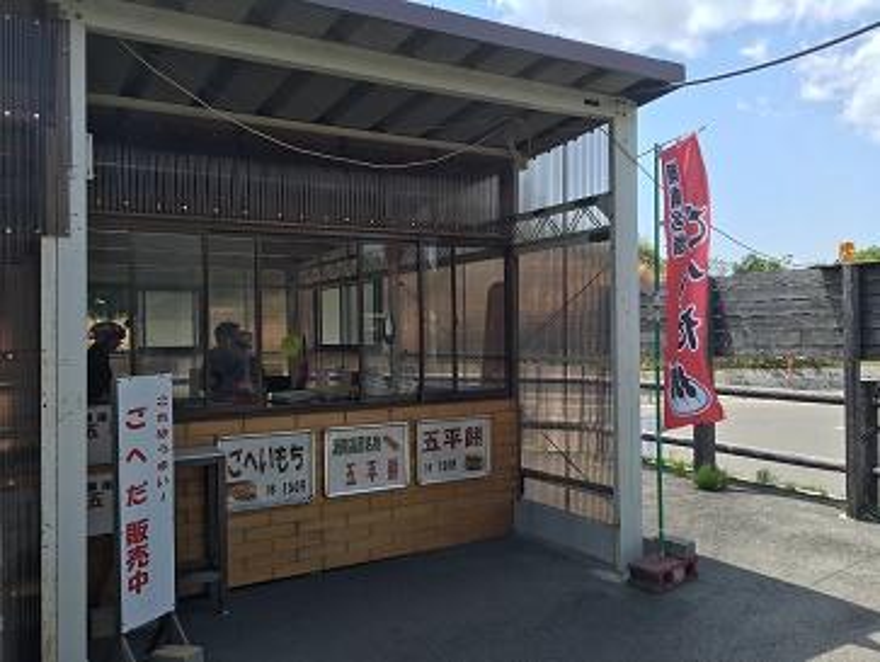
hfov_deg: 61.6
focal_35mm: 29
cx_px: 440
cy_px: 331
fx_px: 738
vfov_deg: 48.3
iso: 25
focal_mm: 4.15
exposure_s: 1/732
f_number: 2.2
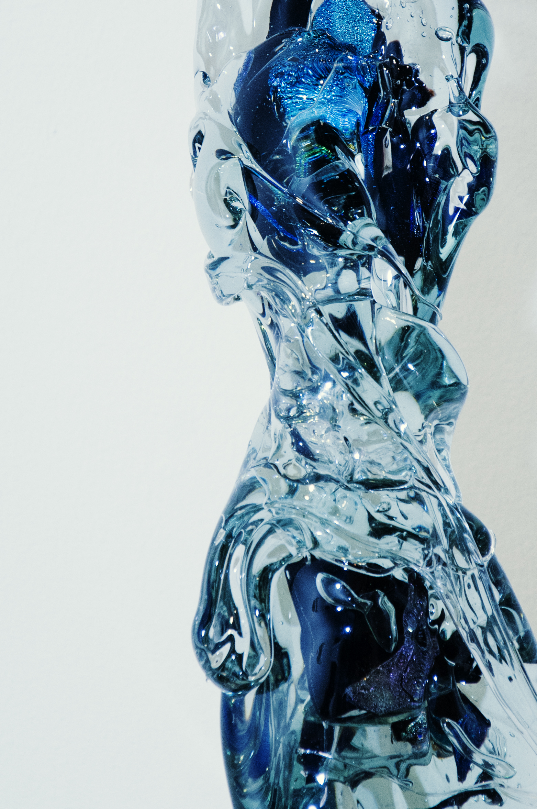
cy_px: 258
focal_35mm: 287
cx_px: 314
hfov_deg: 4.8
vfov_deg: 7.2
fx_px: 6437
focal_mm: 105
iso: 320
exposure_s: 1/60
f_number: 5.6
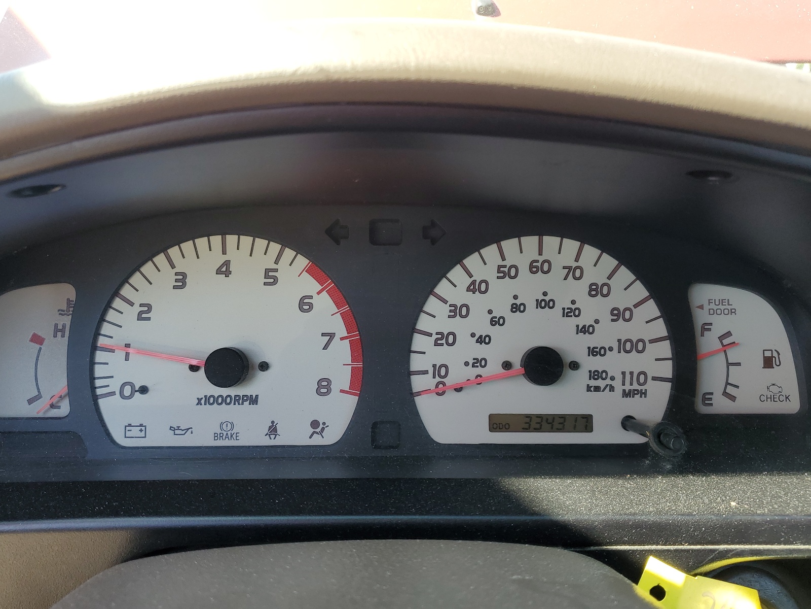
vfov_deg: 53.1
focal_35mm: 26
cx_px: 406
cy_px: 304
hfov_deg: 67.3
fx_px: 609
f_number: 1.5
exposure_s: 1/233
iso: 50
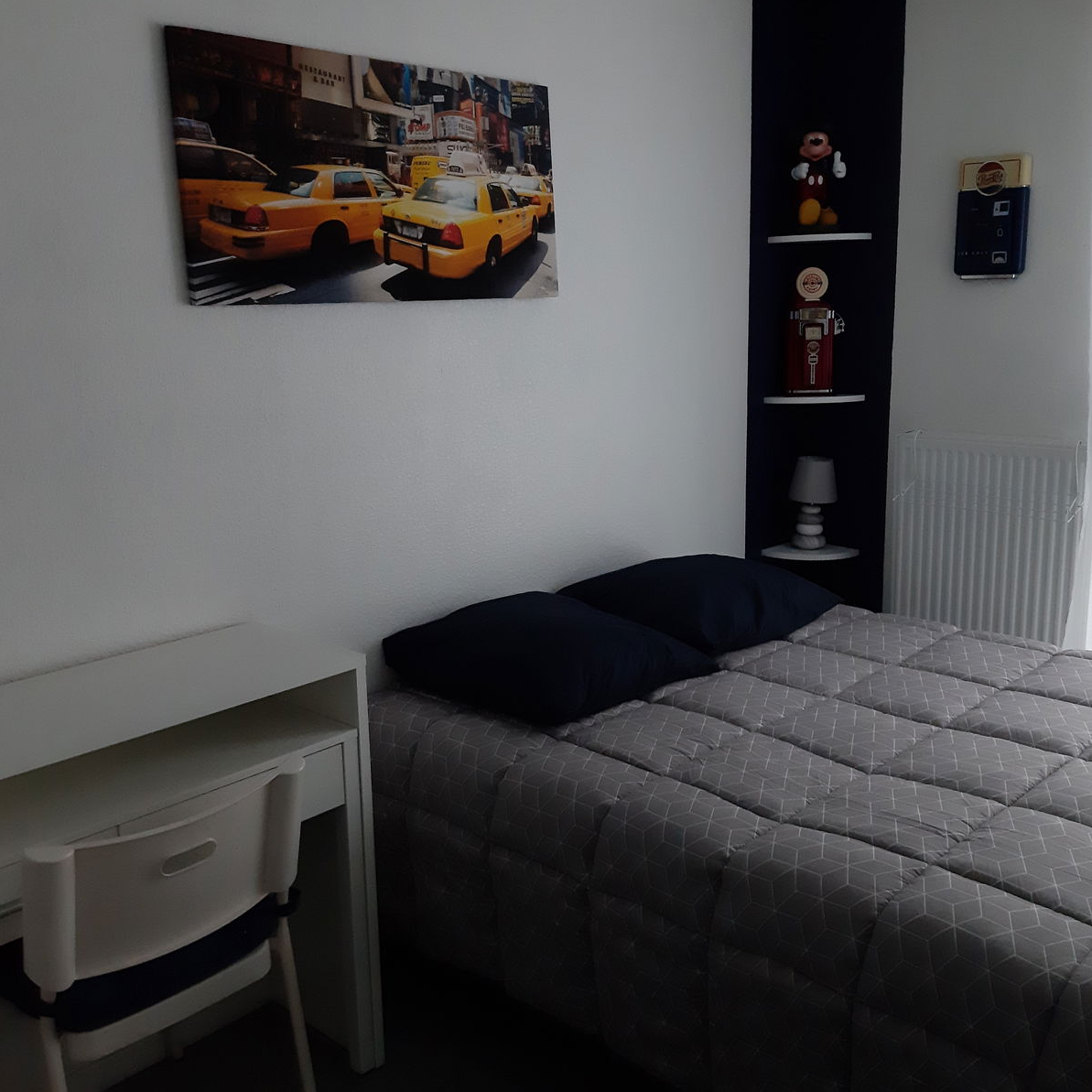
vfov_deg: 51.1
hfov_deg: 51.1
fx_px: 1142
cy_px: 544
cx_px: 584
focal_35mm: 32
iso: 400
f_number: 1.7
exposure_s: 1/25
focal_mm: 3.93
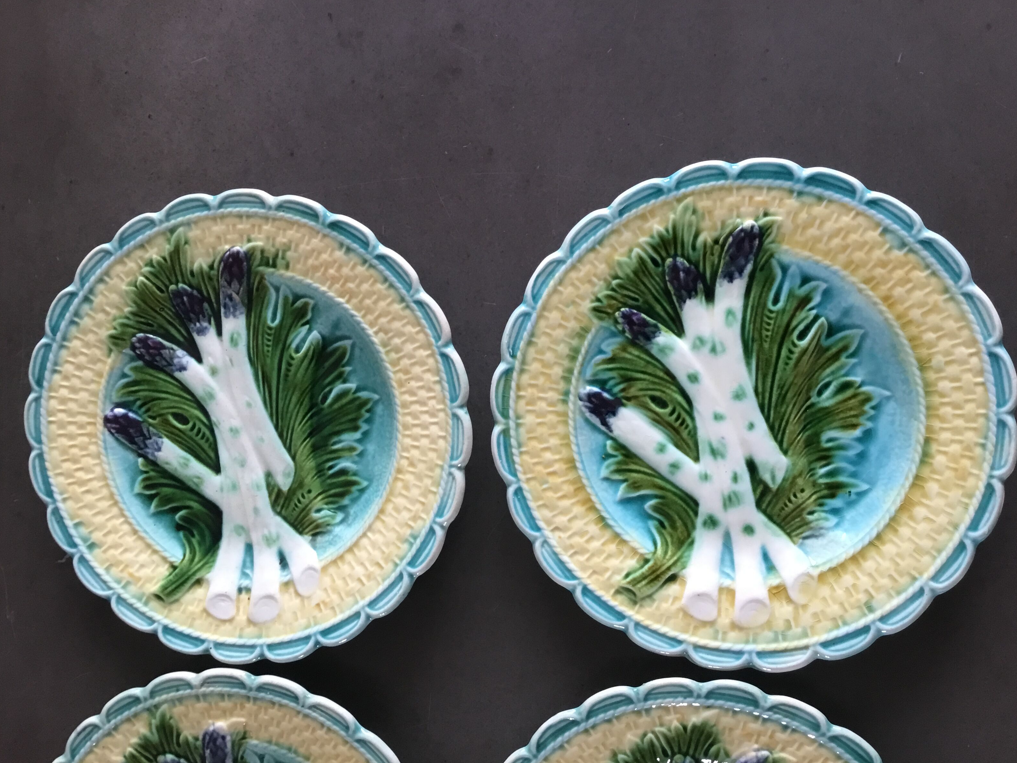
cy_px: 371
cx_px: 506
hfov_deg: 56.8
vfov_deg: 44.2
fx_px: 940
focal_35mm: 32
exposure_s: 1/33
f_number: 2.4
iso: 100
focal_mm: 3.3
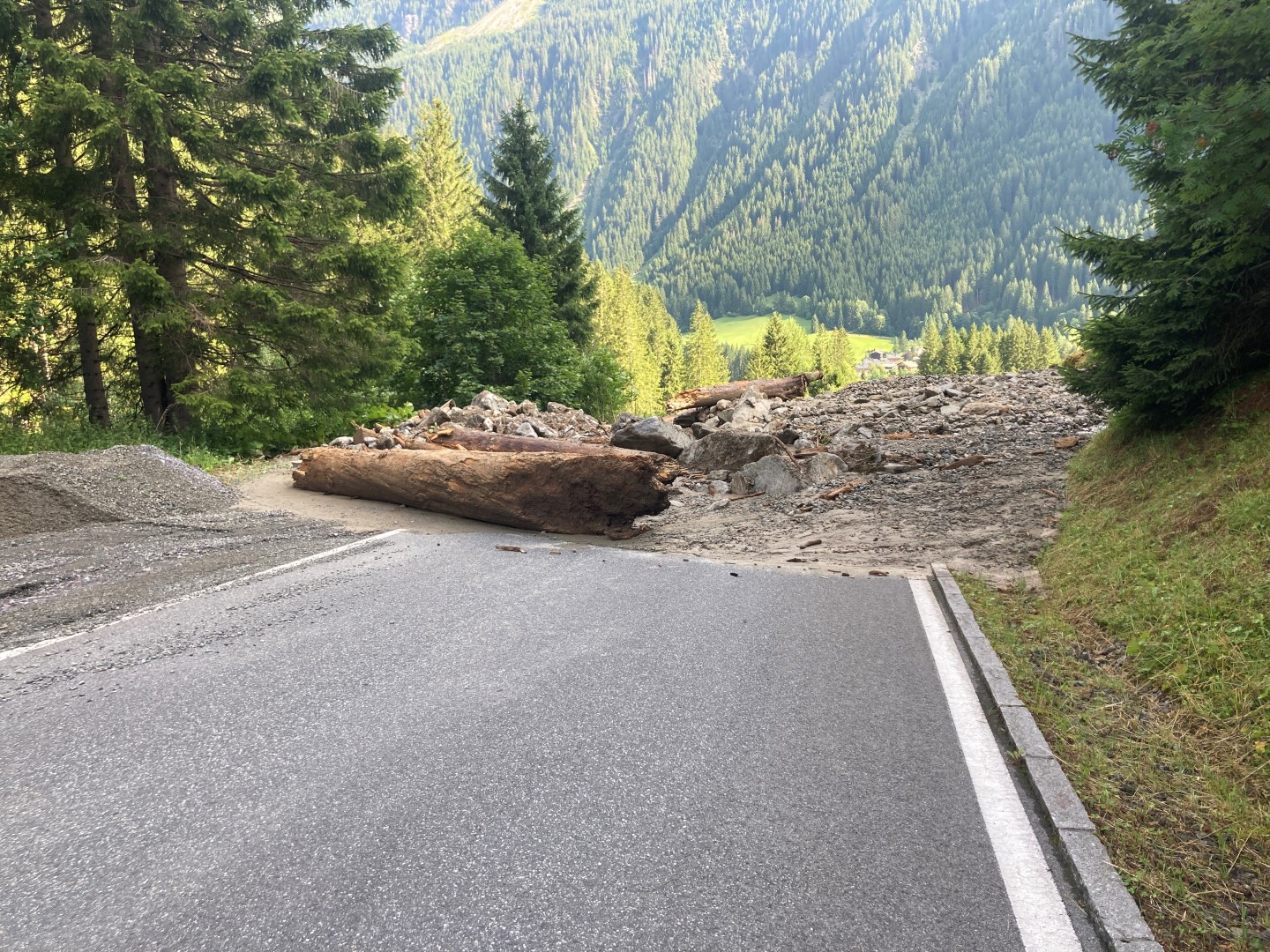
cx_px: 635
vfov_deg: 49.7
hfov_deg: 63.4
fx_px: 1027
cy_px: 476
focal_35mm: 28
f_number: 1.8
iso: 20
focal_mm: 3.99
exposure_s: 1/122
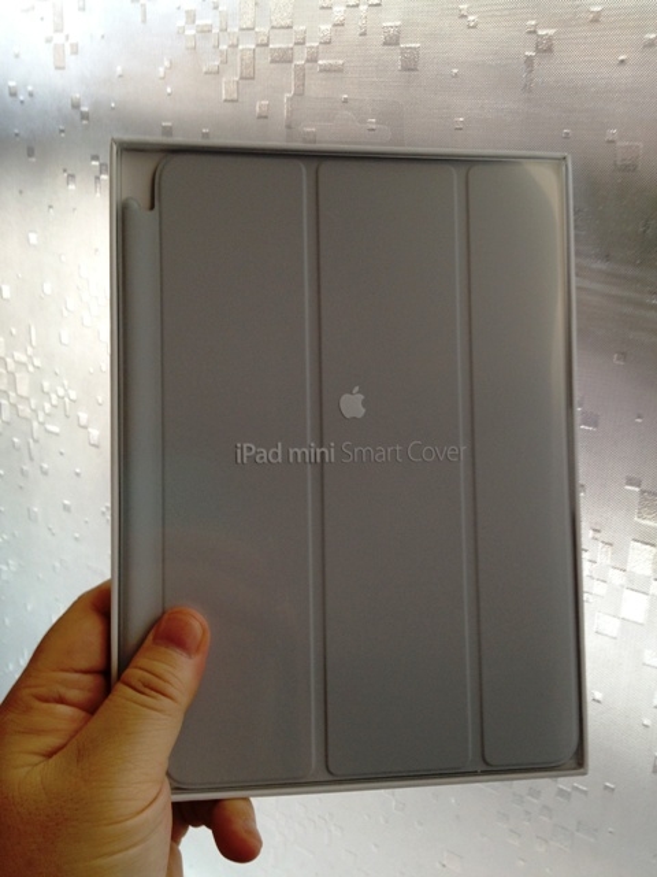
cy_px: 438
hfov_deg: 40.7
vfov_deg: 52.6
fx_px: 886
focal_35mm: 35
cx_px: 328
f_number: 2.4
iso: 64
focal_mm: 4.28
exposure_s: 1/30
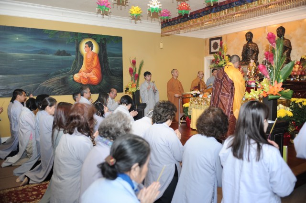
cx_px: 153
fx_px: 238
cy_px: 102
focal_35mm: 28
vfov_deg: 46.3
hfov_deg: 65.5
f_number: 2.8
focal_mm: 28
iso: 200
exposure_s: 1/50
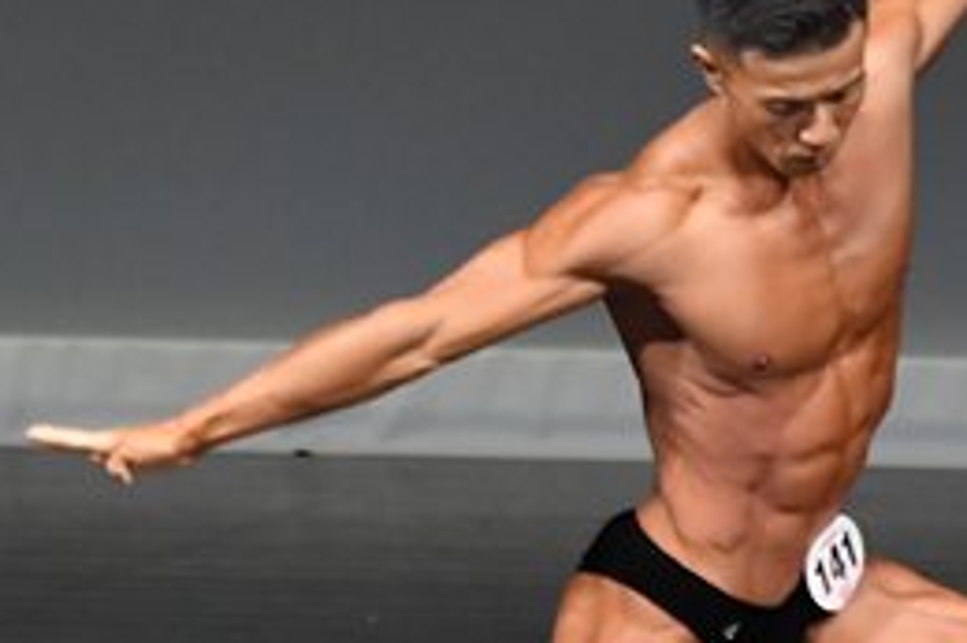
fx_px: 29957
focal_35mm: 1116
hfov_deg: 1.8
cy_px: 357
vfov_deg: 1.2
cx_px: 660
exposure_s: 1/400
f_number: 5.6
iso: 4000
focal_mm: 250
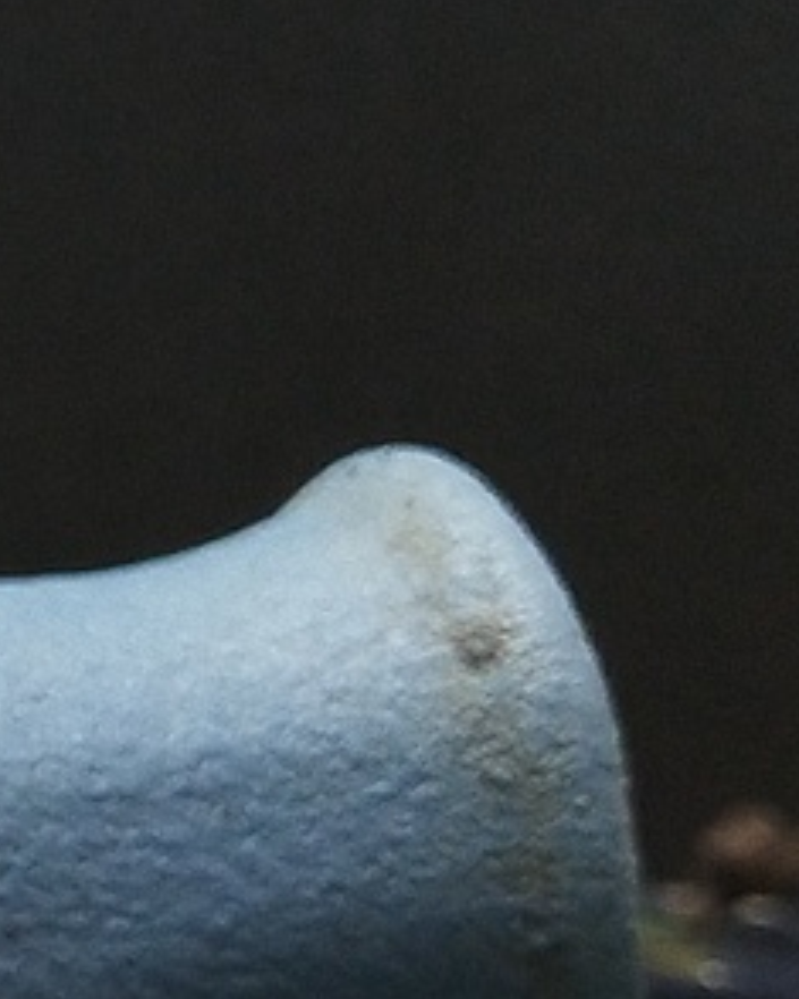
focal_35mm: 170
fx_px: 5028
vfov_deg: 11.3
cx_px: -1190
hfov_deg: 8.3
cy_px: 753
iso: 220
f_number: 1.8
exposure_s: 1/100
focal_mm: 3.95
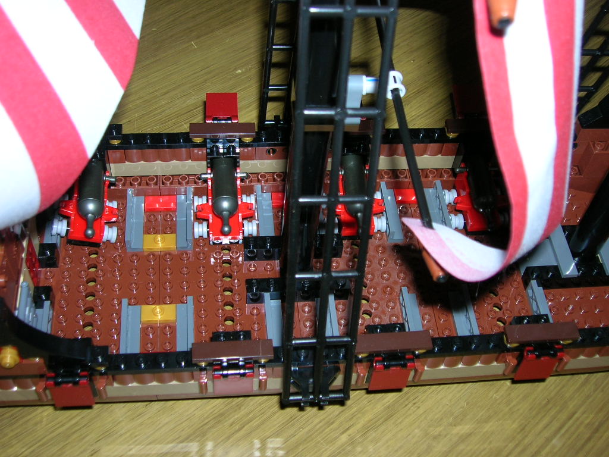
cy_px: 228
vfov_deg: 37.7
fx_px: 669
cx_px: 304
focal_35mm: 38
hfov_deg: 49.0
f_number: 3
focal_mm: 6.4
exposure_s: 1/60.1
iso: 50
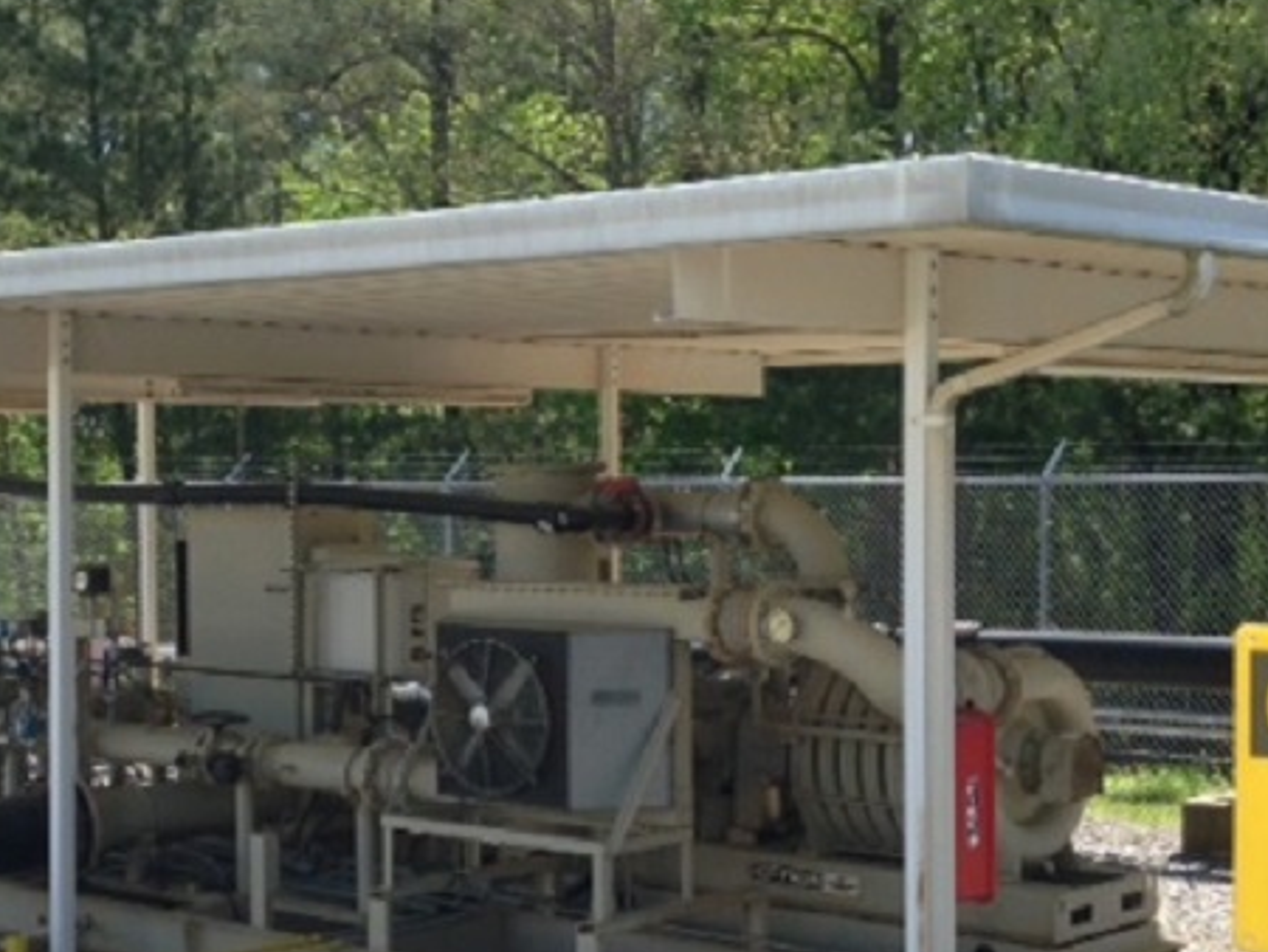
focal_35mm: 66
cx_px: 448
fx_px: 2419
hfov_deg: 29.2
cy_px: 596
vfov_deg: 22.2
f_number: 2.4
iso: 50
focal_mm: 4.12
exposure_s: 1/589
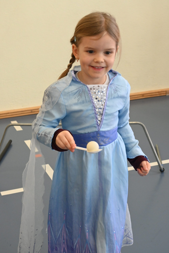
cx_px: 84
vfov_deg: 32.6
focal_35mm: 62
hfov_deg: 22.1
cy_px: 126
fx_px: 433
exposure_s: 1/125
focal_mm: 41
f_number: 5.6
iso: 2200
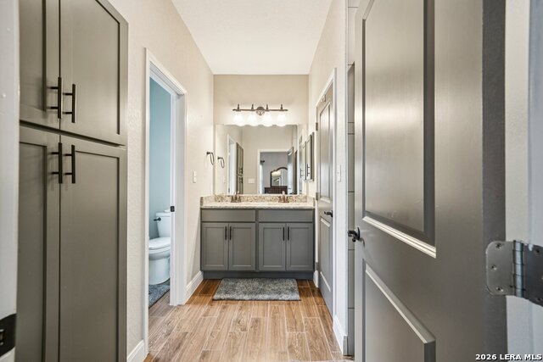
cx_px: 272
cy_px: 181
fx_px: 226
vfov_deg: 77.4
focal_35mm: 15
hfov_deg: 100.4
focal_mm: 15
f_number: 8
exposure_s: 1/15
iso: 800
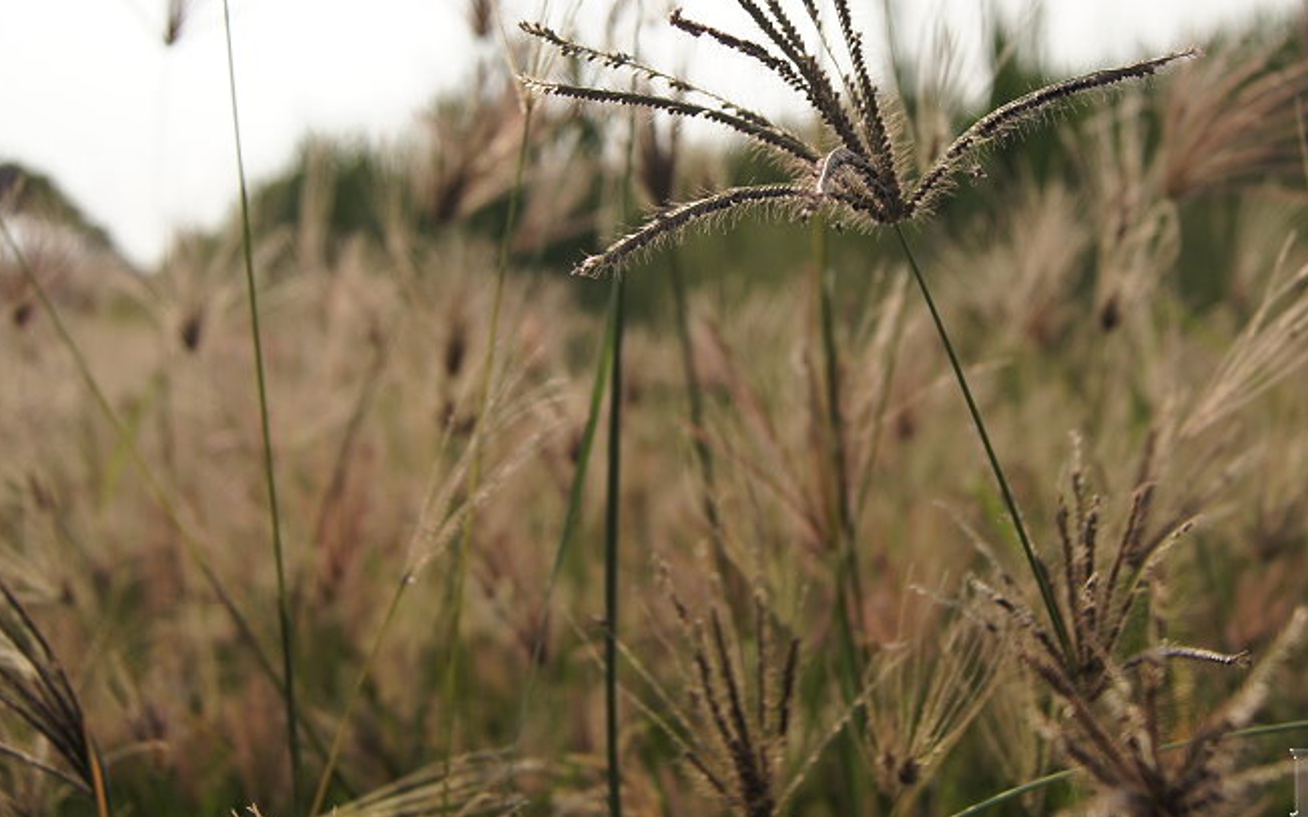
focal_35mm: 47
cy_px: 230
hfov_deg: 42.5
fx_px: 1675
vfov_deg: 27.1
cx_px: 783
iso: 100
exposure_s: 1/1250
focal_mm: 20
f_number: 4
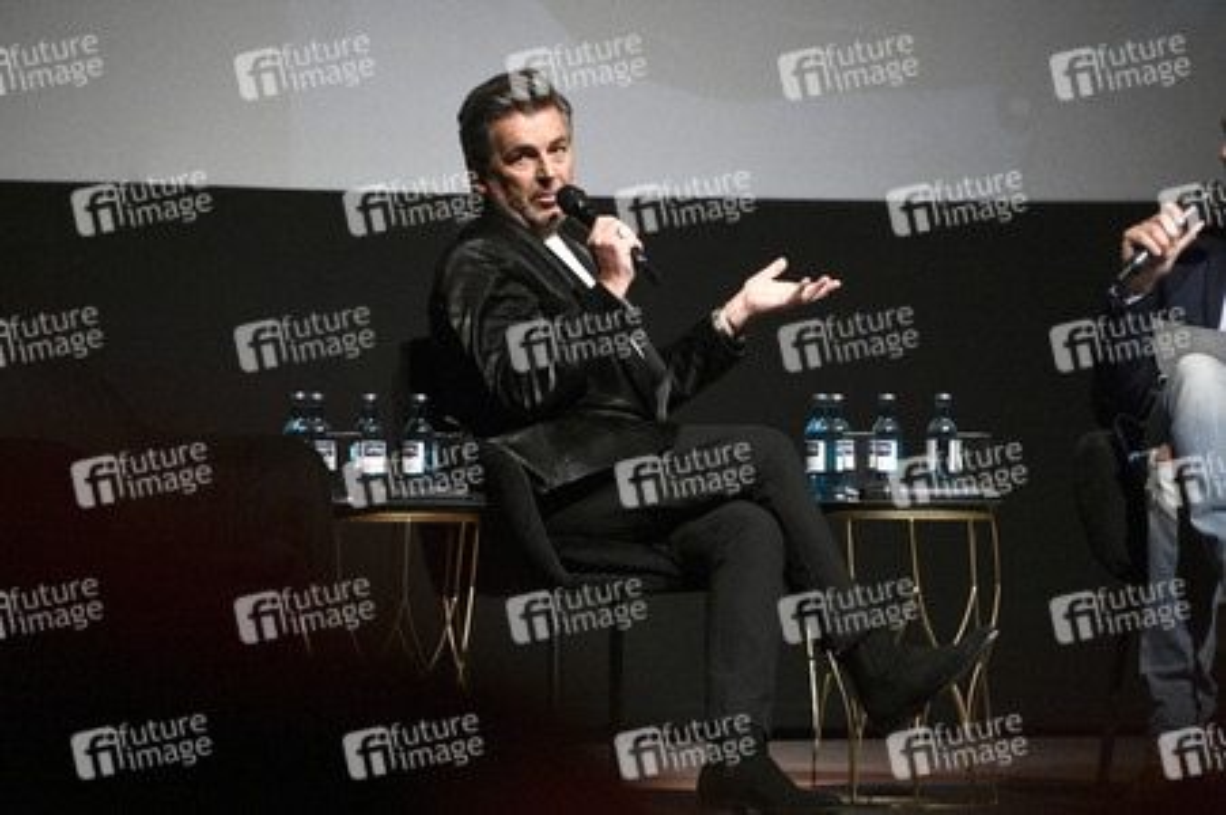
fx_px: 10209
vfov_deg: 4.6
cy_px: 408
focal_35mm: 300
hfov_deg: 6.9
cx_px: 613
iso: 16000
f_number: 5.6
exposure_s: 1/250
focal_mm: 300
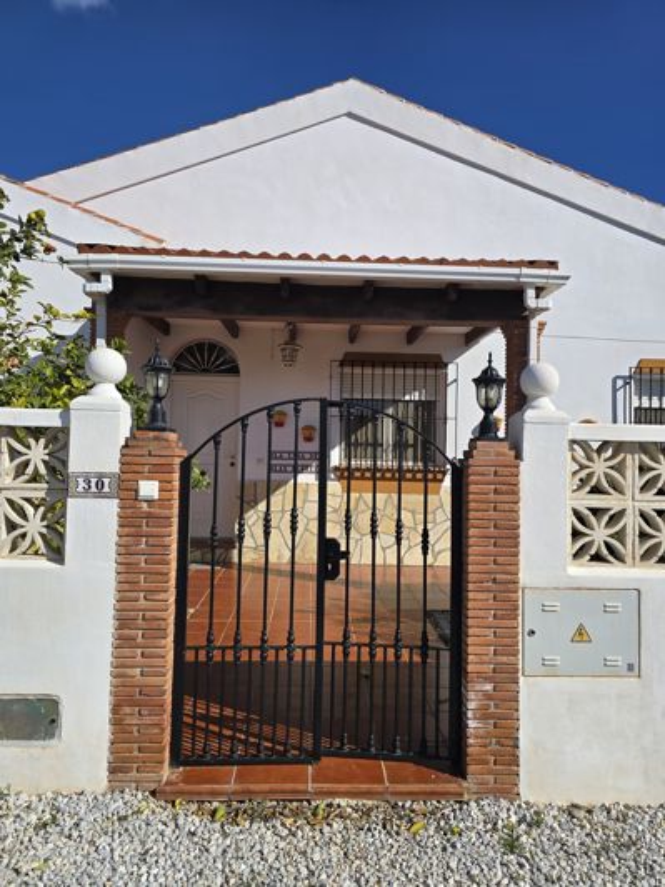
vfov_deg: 73.9
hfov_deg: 58.9
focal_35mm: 23
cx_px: 332
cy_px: 444
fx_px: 589
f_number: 1.7
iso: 12
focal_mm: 6.3
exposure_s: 1/1505
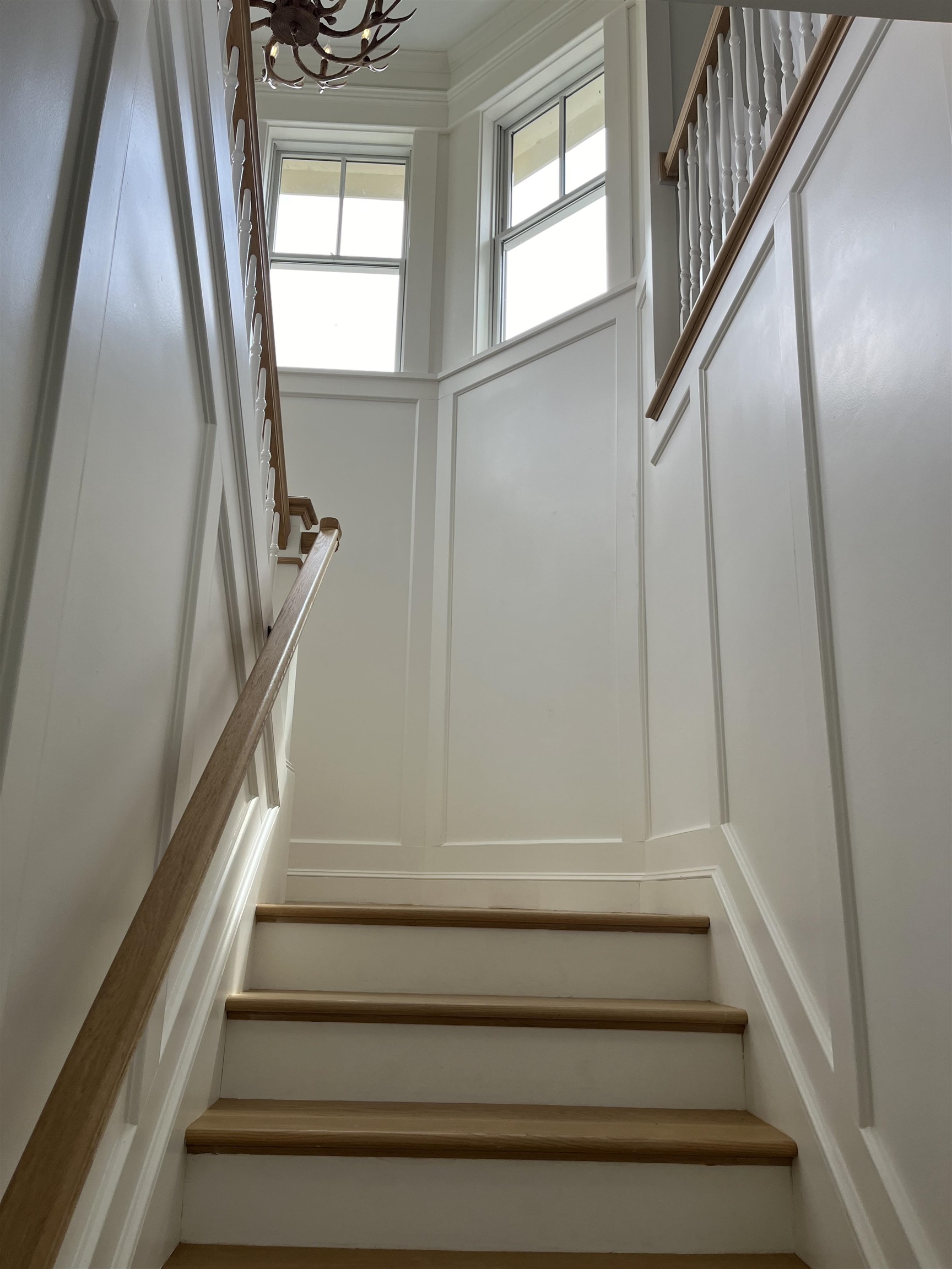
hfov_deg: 53.1
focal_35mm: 26
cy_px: 634
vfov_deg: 67.3
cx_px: 476
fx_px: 953
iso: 50
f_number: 1.6
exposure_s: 1/493
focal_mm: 5.1
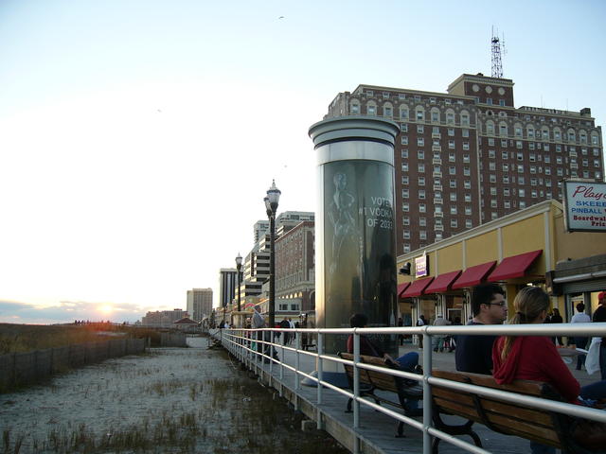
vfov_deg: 40.7
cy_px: 227
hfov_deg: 52.6
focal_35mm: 35
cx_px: 303
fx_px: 613
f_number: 2.8
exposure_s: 1/80
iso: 50
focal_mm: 5.8
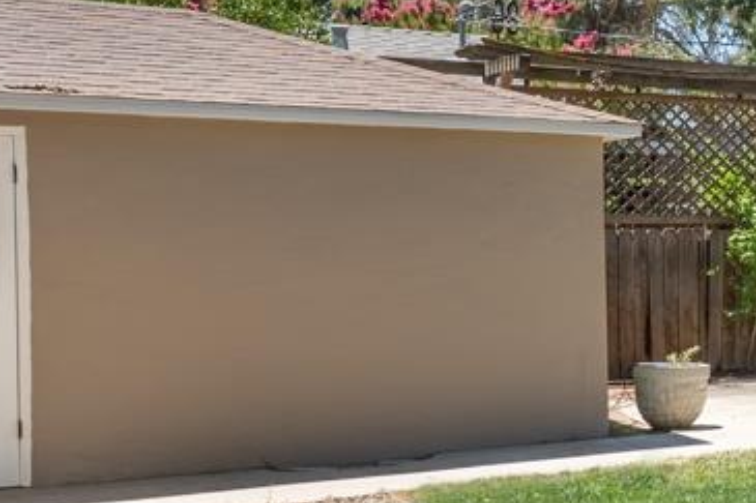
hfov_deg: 19.6
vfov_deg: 18.4
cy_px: 269
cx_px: 1388
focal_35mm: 74
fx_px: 1553
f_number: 8
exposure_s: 1/8000
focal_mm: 18
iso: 160
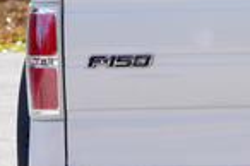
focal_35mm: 294
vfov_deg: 4.7
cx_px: 372
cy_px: 68
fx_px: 2039
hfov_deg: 6.9
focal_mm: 85
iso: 100
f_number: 7.1
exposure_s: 1/160
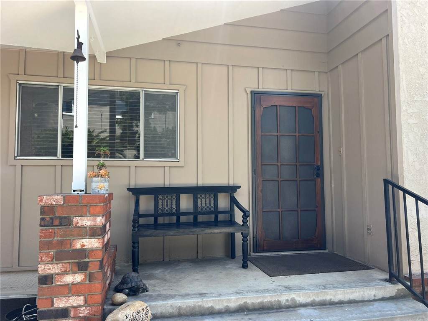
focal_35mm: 26
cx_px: 214
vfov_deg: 53.1
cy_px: 160
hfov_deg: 67.3
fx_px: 321
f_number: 1.5
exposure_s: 1/625
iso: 50
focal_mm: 5.7
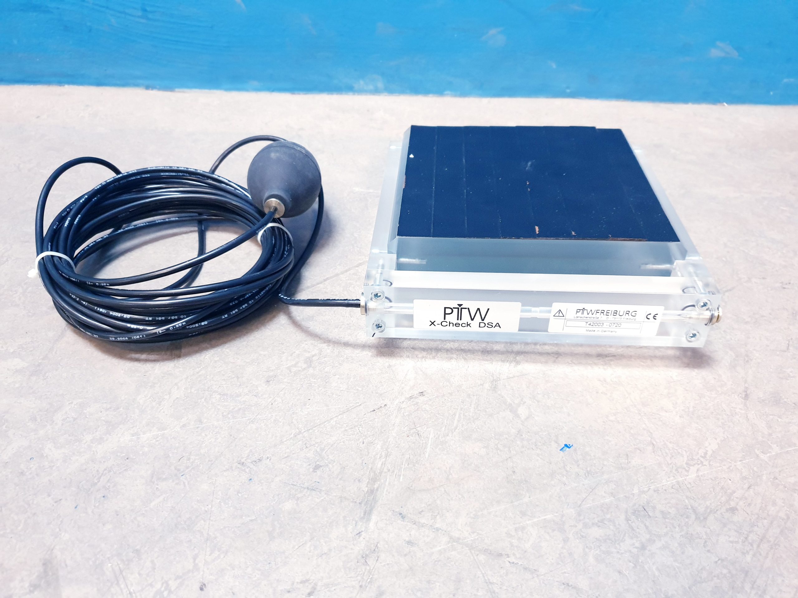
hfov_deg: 67.3
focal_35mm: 26
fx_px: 599
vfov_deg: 53.1
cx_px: 399
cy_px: 299
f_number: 1.5
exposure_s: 1/50
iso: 400
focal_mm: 4.3
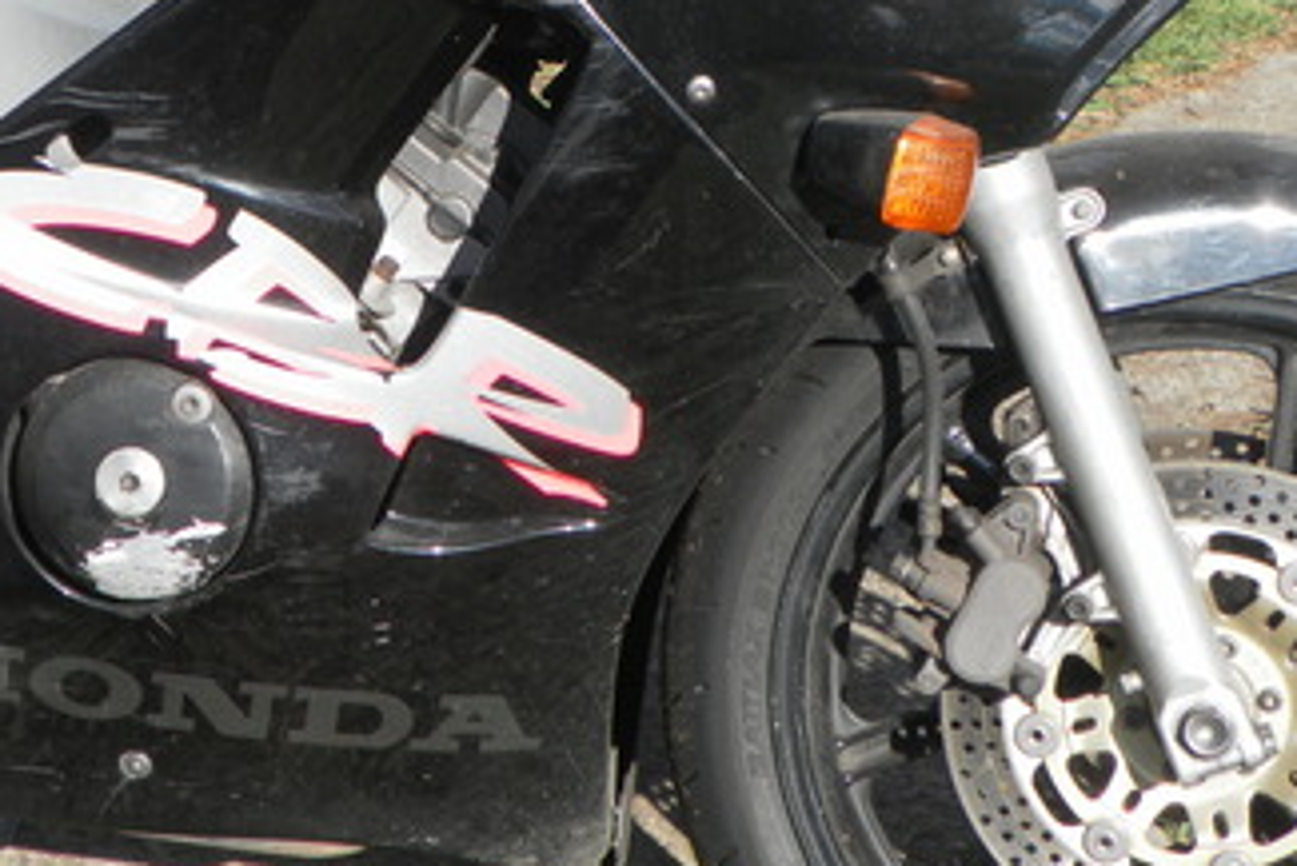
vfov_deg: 10.3
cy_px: 164
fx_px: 4794
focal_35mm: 133
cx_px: 56
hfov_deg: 15.2
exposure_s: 1/320
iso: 80
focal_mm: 9.2
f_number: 4.5
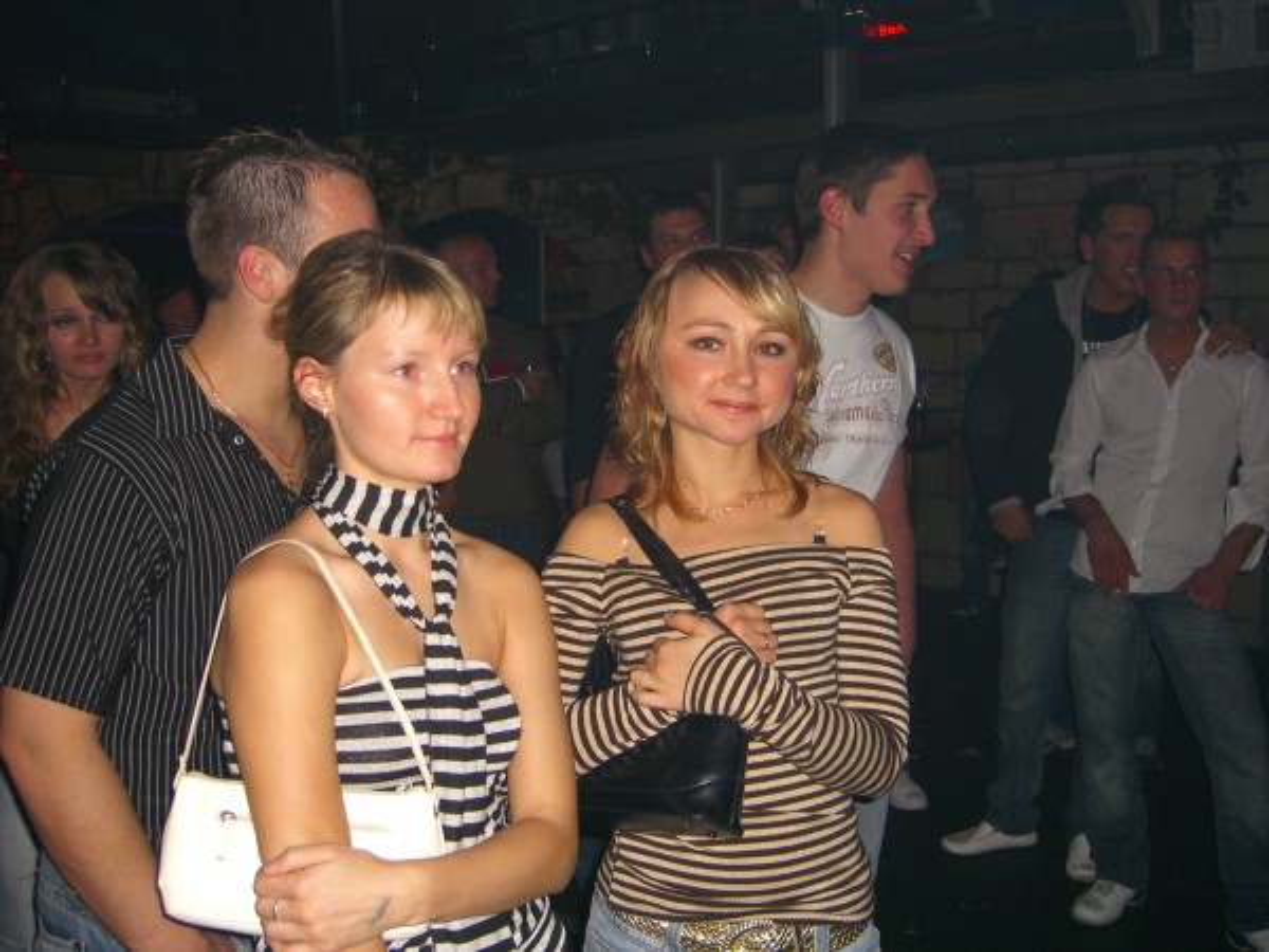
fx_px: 1393
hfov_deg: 49.0
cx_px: 634
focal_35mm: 38
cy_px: 476
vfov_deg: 37.7
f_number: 2.8
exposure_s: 1/60
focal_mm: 7.9
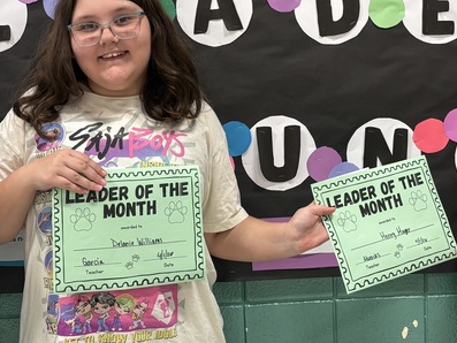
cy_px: 112
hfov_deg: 29.0
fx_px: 885
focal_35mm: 67
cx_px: 221
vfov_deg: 21.8
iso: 125
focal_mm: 5.96
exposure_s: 1/60
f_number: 1.6
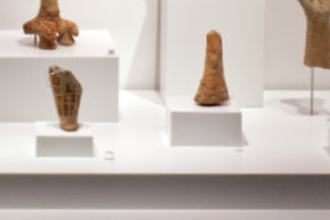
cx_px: 100
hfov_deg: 12.3
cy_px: -129
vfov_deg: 8.0
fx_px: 1530
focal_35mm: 167
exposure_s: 1/160
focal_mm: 29
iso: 400
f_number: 6.3
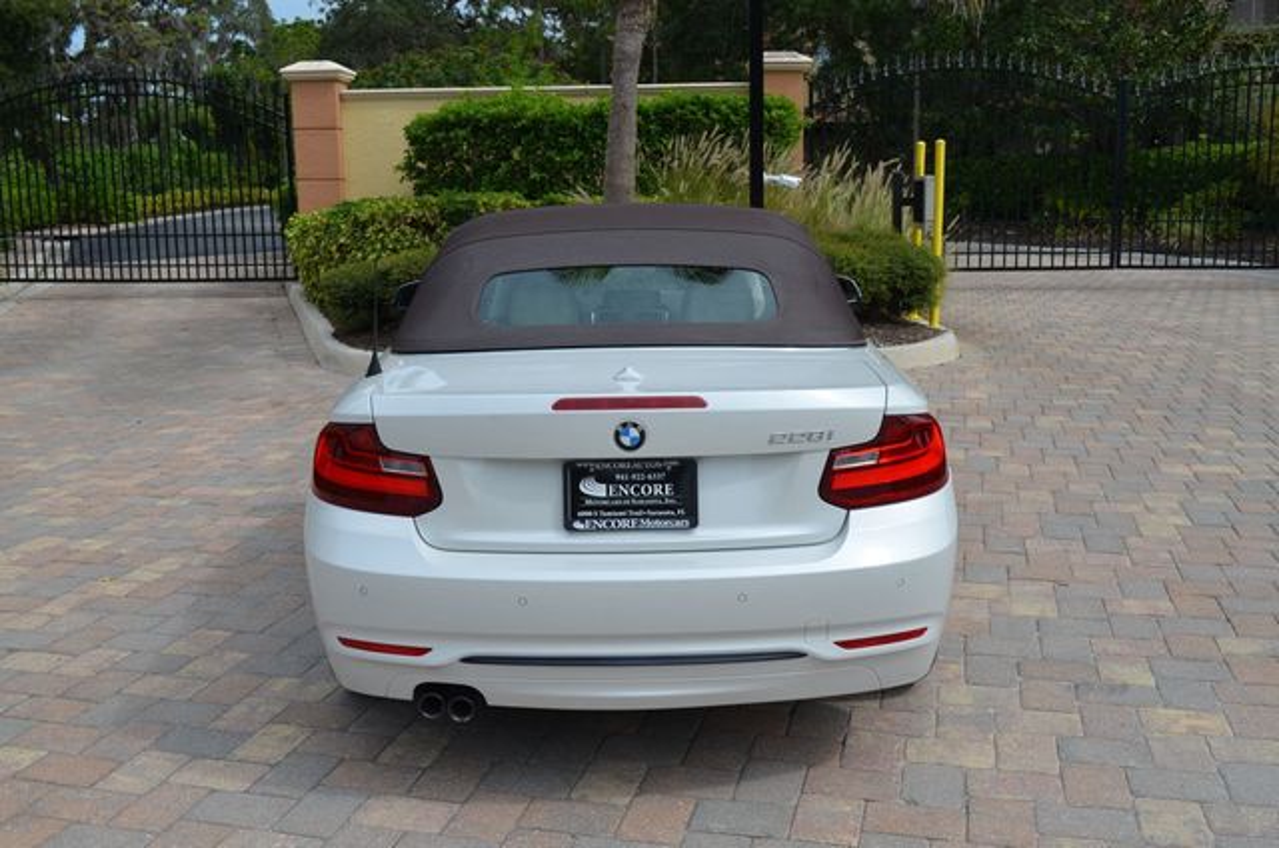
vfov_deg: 36.7
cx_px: 640
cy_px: 424
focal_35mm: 36
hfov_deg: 53.2
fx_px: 1276
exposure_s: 1/320
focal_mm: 24
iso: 100
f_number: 8
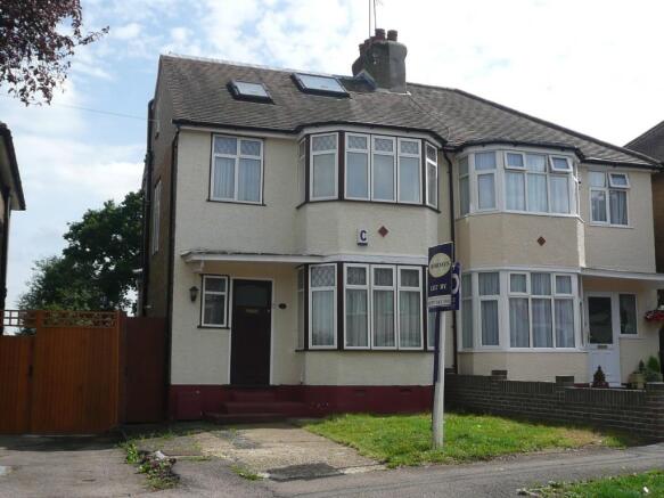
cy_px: 249
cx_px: 332
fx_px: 805
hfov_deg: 44.8
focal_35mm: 42
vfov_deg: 34.3
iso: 100
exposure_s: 1/800
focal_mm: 4.9
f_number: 3.4
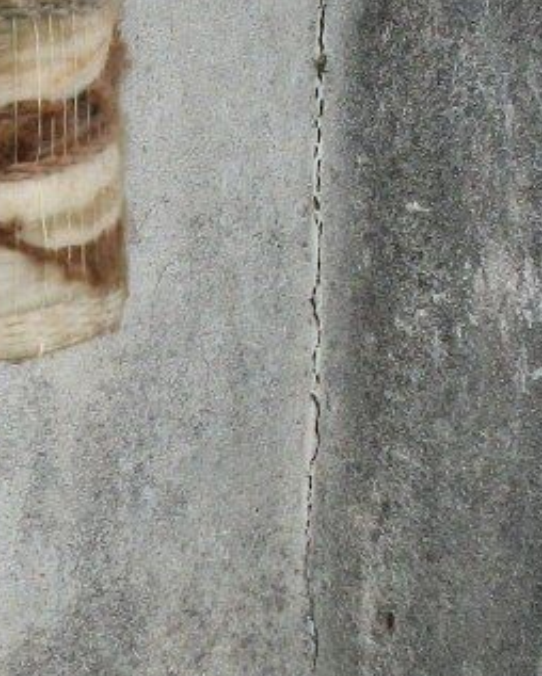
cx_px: 77
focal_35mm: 126
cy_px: 540
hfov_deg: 12.2
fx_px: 2524
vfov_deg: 15.2
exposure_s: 1/250
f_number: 2.9
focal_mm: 5.7
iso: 80
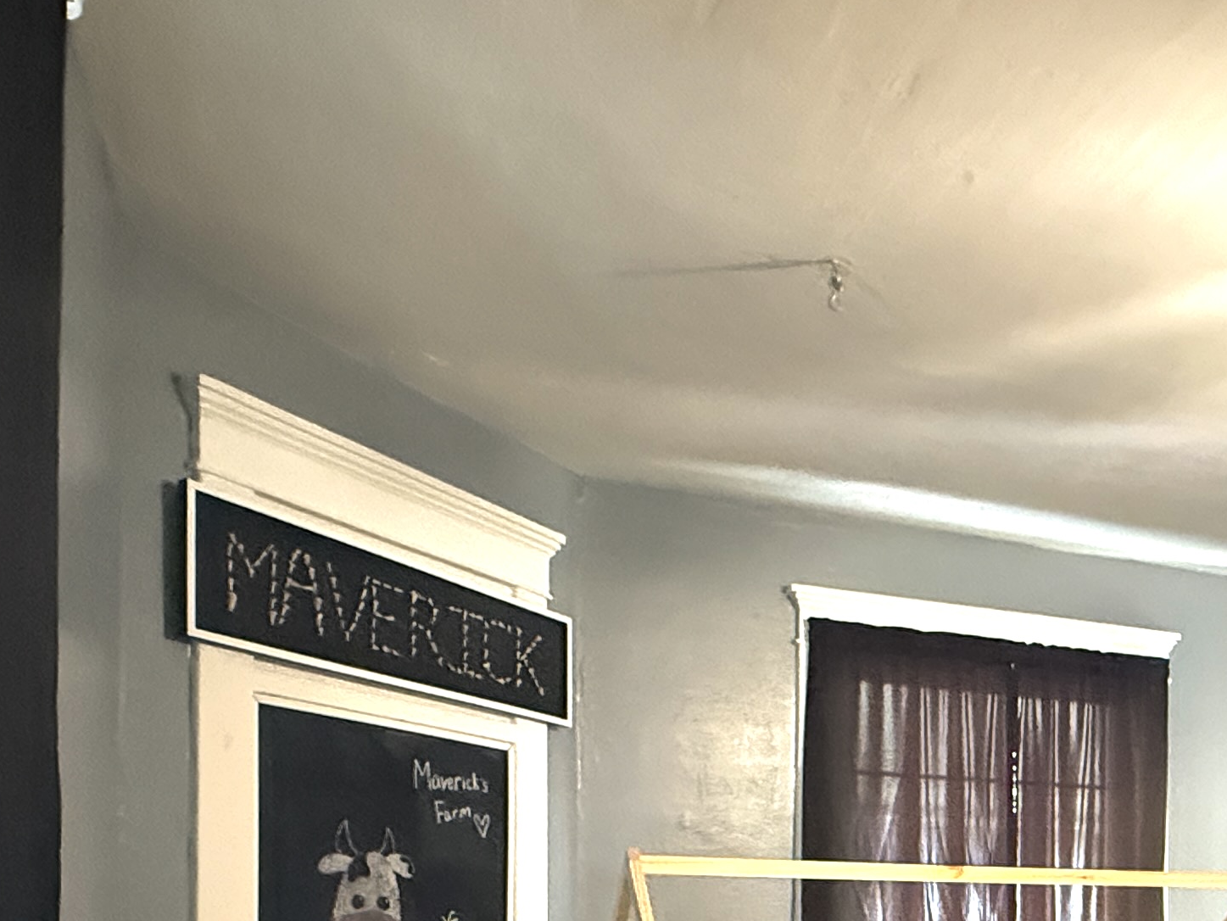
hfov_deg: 44.6
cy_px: 921
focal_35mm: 39
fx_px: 1383
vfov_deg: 33.7
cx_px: 1046
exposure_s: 1/60
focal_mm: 2.22
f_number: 2.2
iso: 1250
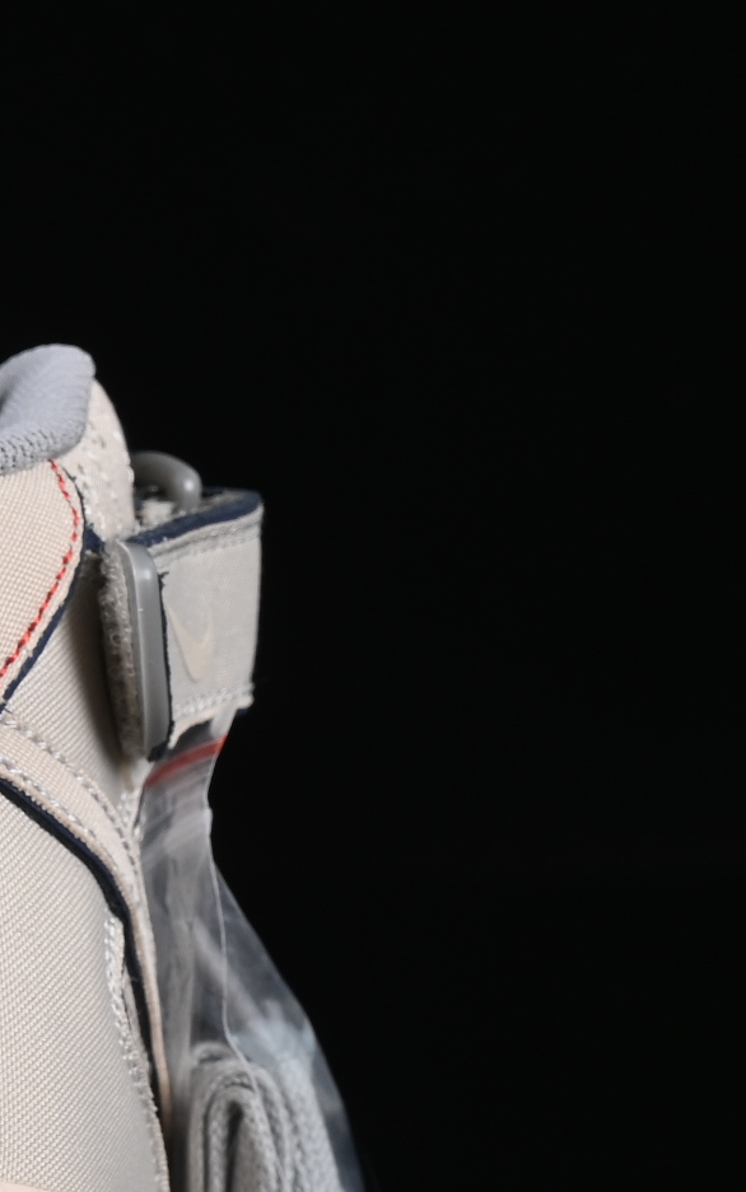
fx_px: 7381
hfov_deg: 5.7
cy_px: 871
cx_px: -528
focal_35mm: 227
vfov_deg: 9.2
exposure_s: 1/80
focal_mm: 50
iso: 160
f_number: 8
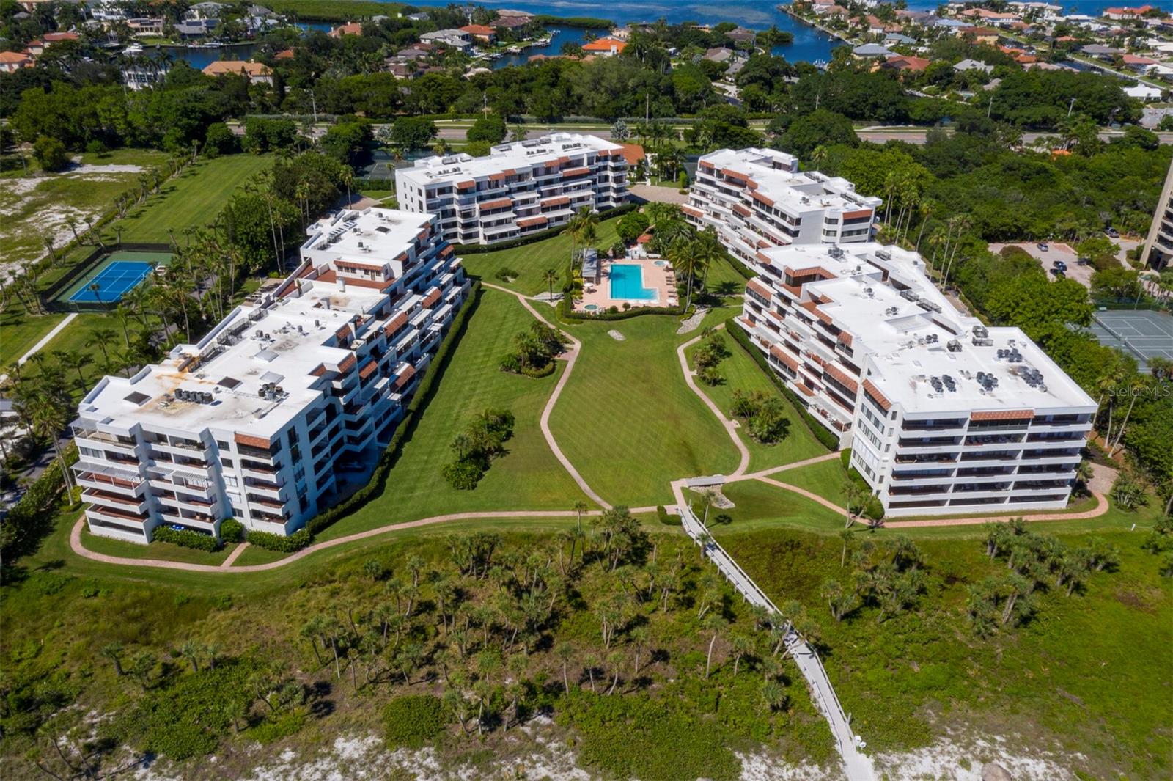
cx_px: 586
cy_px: 390
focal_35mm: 28
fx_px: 912
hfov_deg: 65.5
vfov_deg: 46.4
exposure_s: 1/500
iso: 200
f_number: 11
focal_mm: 10.26
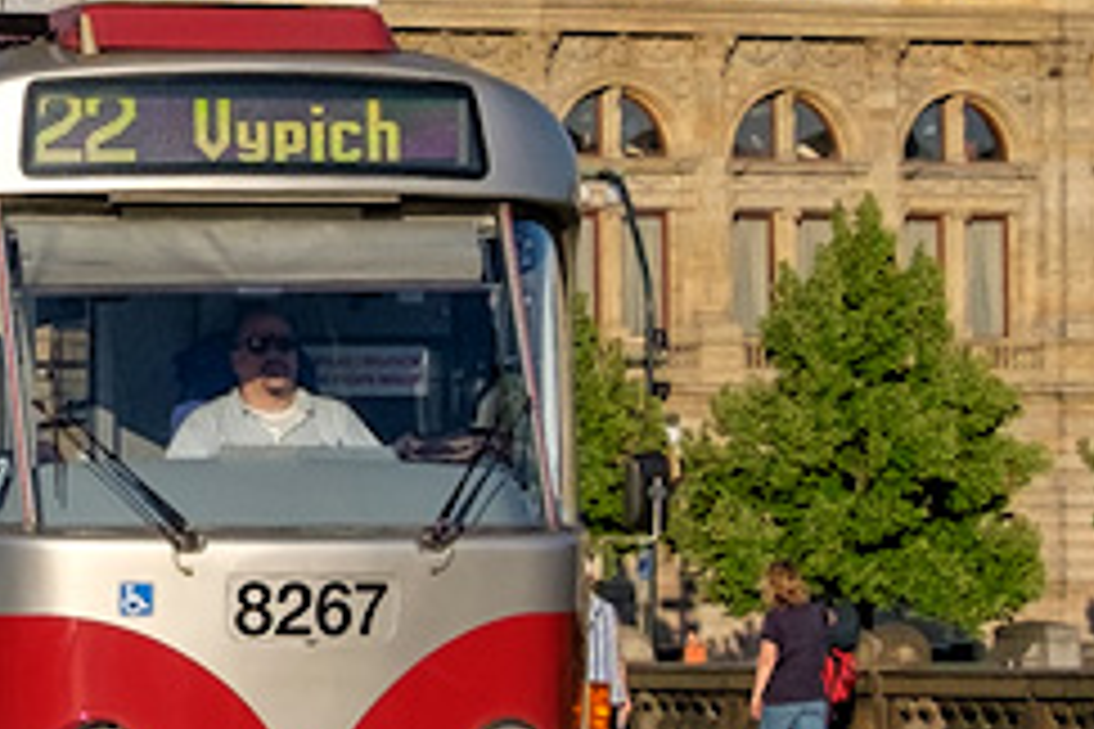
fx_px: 5986
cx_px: -239
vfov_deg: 6.9
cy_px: 22
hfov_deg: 10.3
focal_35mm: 197
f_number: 5.6
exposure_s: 1/1400
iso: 400
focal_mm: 25.4
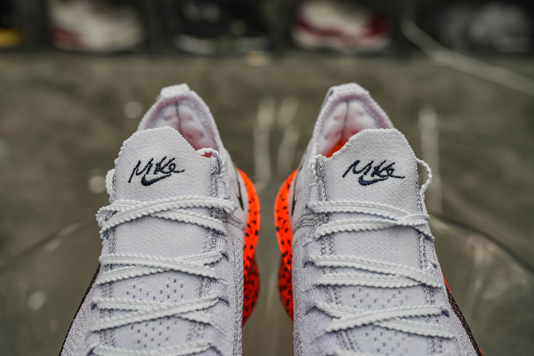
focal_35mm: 44
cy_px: 178
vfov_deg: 30.5
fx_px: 653
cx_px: 267
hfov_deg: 44.5
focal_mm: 44
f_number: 5
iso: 250
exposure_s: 1/60
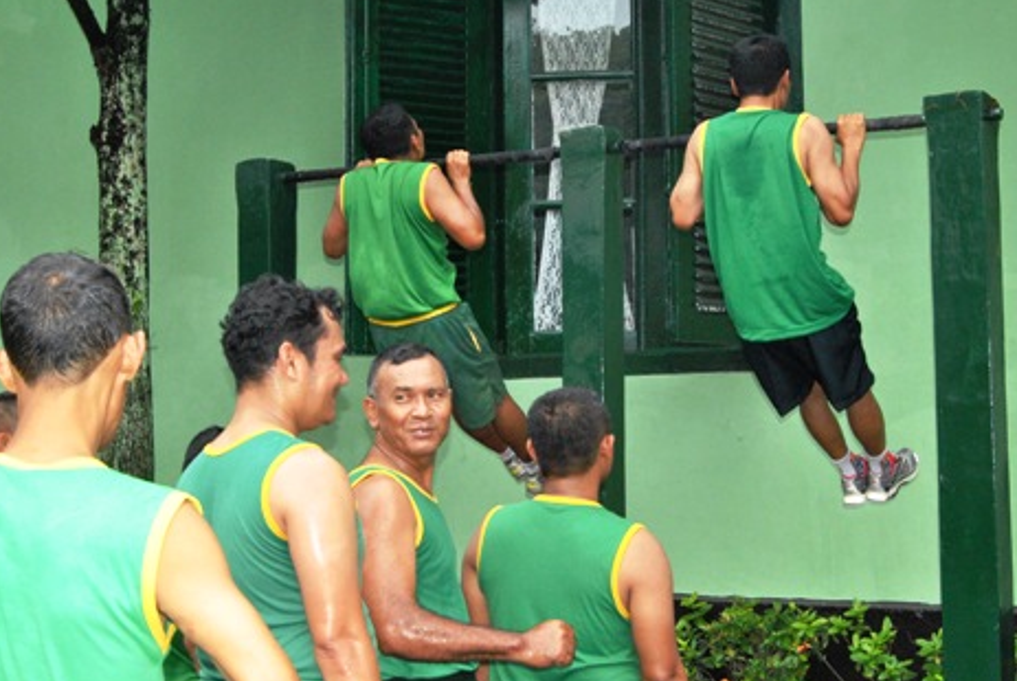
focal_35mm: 58
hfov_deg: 34.4
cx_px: 463
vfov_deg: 23.4
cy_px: 338
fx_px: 1641
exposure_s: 1/200
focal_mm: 28
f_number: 9
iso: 800
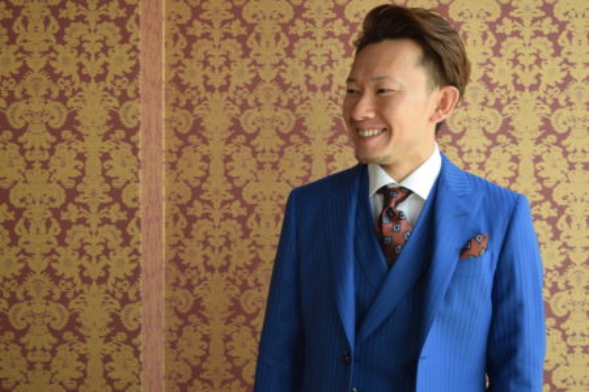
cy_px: 196
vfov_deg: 23.8
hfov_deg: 35.1
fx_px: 933
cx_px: 294
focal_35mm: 57
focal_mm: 38
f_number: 4.8
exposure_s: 1/60
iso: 220
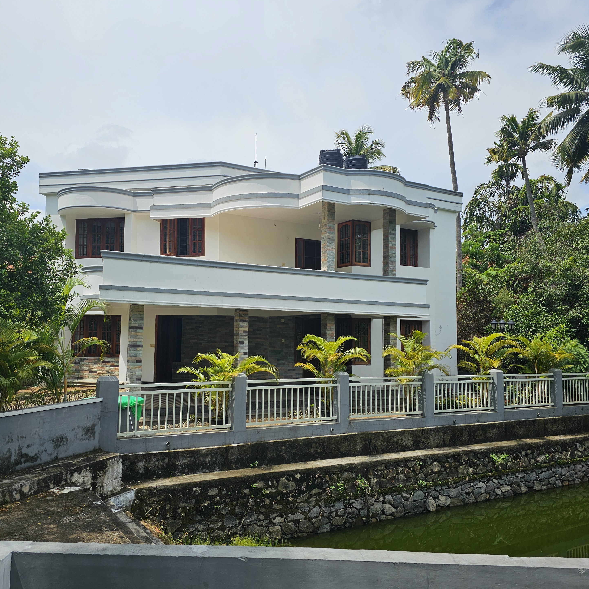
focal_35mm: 28
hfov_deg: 57.2
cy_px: 302
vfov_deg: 57.3
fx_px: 539
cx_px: 261
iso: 10
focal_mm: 6.3
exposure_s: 1/932
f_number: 1.7
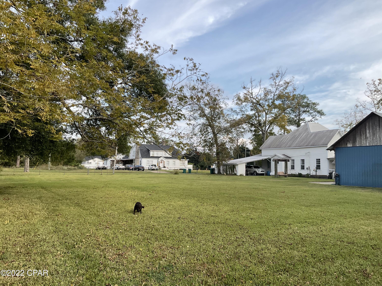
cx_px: 191
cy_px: 143
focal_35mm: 29
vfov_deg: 48.2
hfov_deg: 61.7
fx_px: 320
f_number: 1.8
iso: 16
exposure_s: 1/540
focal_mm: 3
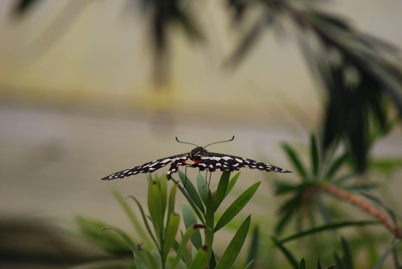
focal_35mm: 450
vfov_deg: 3.1
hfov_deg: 4.6
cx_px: 201
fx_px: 5031
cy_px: 134
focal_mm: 300
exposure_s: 1/500
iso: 200
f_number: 5.6
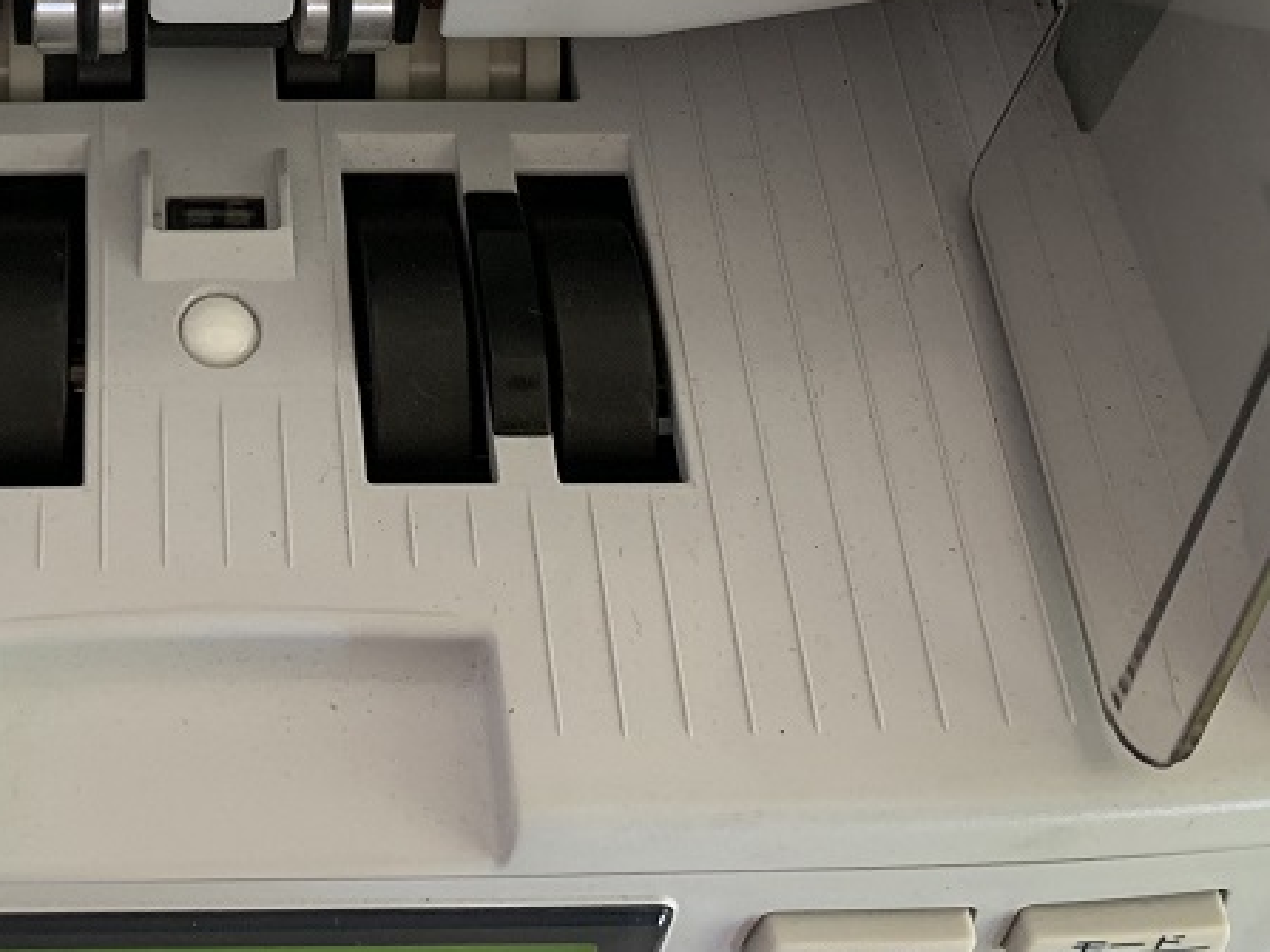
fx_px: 2091
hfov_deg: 32.3
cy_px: -84
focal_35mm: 57
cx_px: 151
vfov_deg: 24.1
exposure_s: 1/60
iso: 250
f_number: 1.8
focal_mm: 4.25
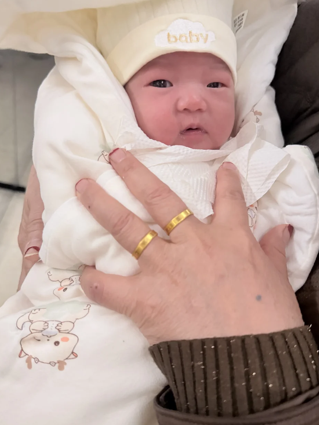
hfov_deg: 49.8
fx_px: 344
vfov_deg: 63.4
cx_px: 156
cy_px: 216
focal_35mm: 28
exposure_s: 1/49
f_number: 1.78
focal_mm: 6.76
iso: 800
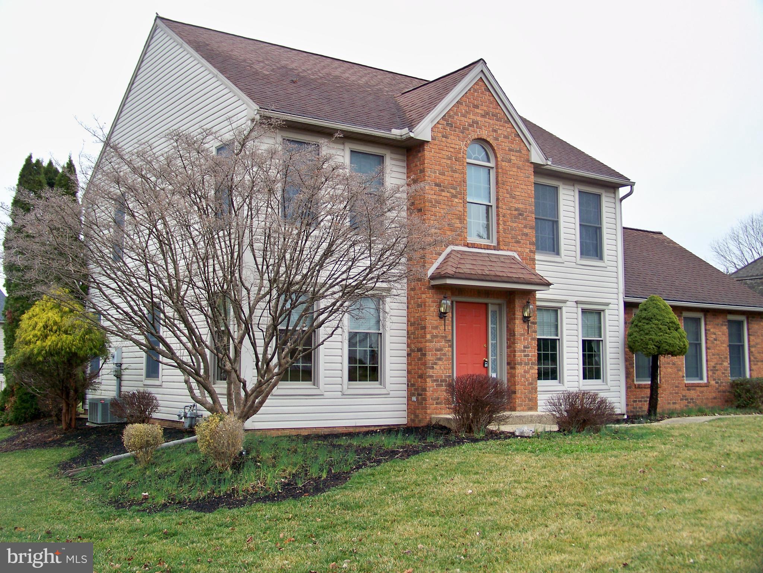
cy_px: 286
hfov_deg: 50.1
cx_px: 382
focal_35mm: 37
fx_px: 816
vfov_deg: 38.7
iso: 64
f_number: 2.8
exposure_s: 1/80
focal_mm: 6.75
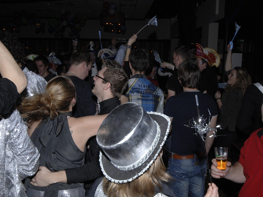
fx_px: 319
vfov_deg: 34.4
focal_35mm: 42
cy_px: 101
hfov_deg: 44.8
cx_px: 135
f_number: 5.6
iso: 250
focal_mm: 24
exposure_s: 1/125
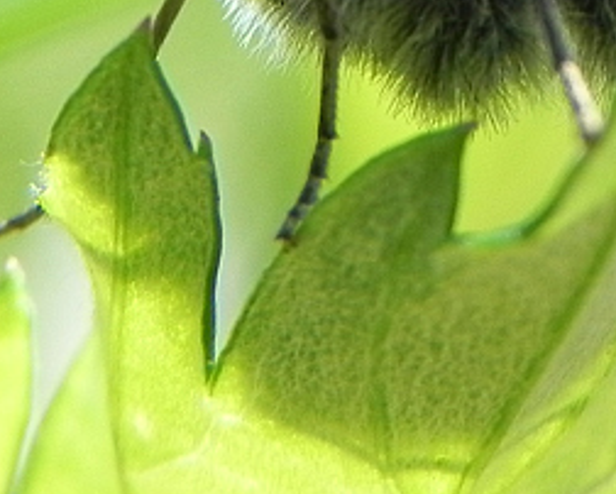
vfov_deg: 3.7
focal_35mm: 416
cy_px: -350
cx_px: 570
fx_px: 7590
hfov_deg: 4.6
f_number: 4
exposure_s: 1/320
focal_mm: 18.8
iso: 160
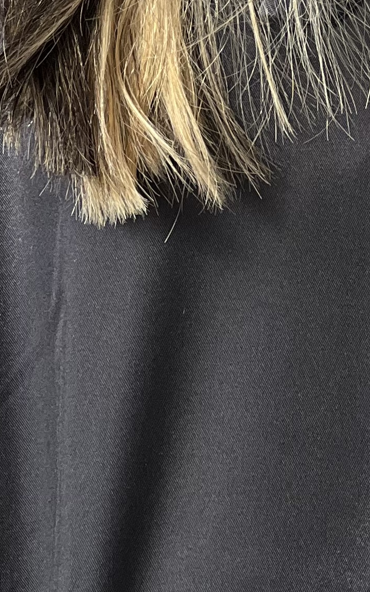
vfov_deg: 7.1
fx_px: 4662
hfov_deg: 4.5
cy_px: -320
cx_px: 272
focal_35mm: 289
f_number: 2.8
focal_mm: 9
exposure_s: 1/120
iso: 40
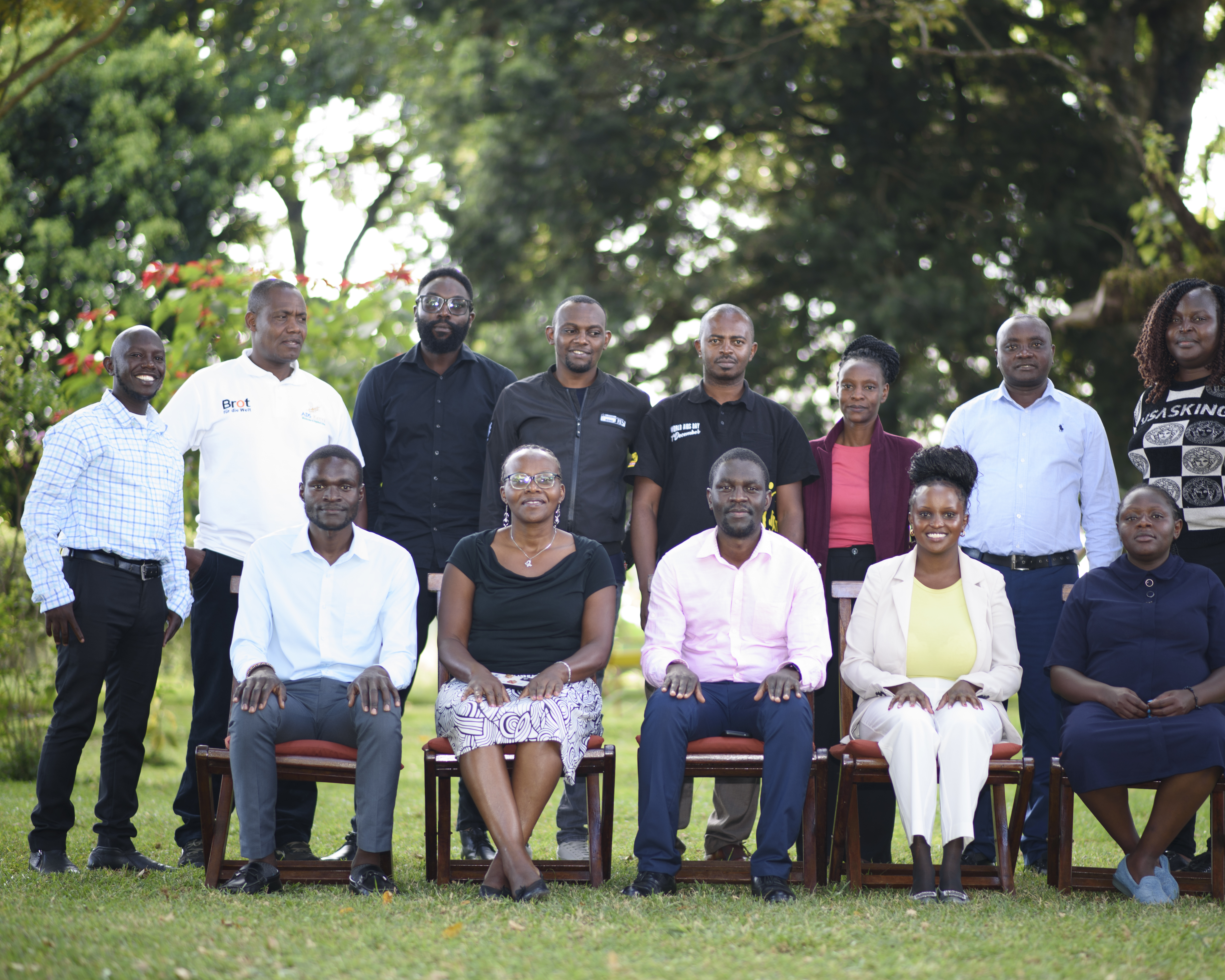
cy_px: 489
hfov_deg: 20.0
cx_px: 690
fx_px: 3481
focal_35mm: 96
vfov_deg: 16.0
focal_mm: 85
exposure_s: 1/80
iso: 50
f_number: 1.8
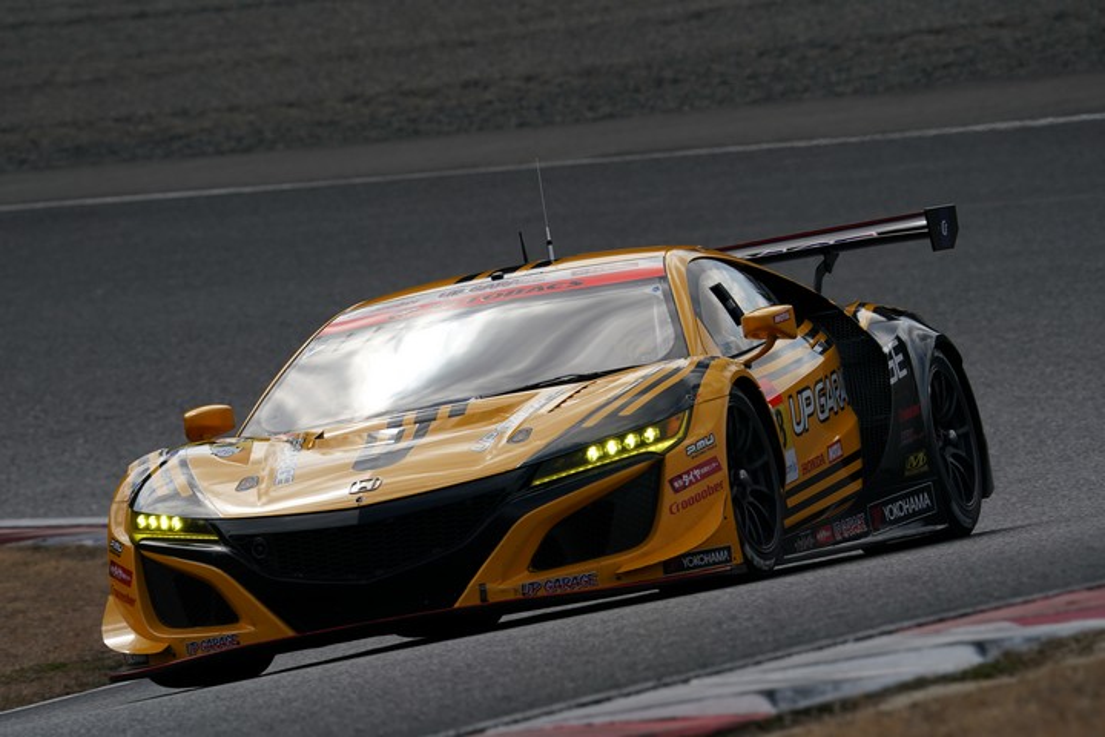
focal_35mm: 407
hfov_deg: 5.1
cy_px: 368
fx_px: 12492
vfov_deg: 3.4
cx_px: 552
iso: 200
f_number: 10
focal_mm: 407
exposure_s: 1/640
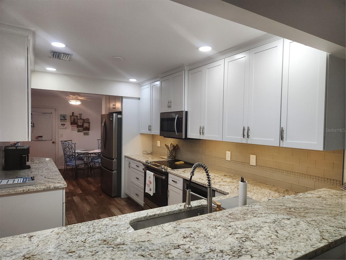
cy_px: 130
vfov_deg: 58.9
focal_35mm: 23
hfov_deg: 73.9
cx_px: 173
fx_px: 230
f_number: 1.8
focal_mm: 5.4
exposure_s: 1/120
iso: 125
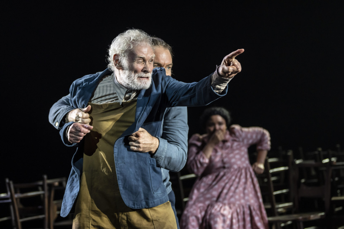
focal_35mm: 132
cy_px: 114
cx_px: 172
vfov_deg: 10.4
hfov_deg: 15.5
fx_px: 1261
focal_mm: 88
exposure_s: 1/250
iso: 640
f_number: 2.8
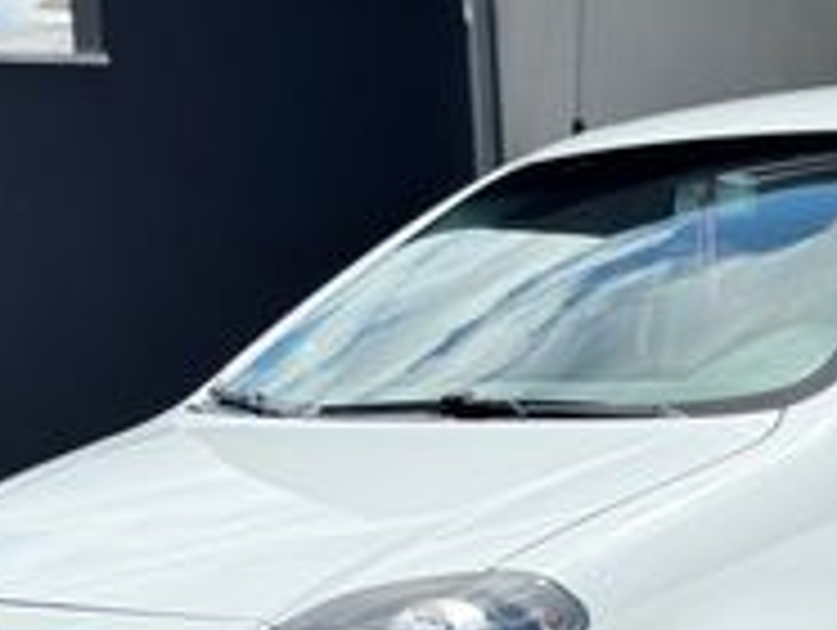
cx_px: 738
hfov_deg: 16.1
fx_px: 2930
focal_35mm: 121
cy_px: 612
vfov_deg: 12.2
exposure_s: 1/2252
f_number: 1.78
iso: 64
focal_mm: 6.76
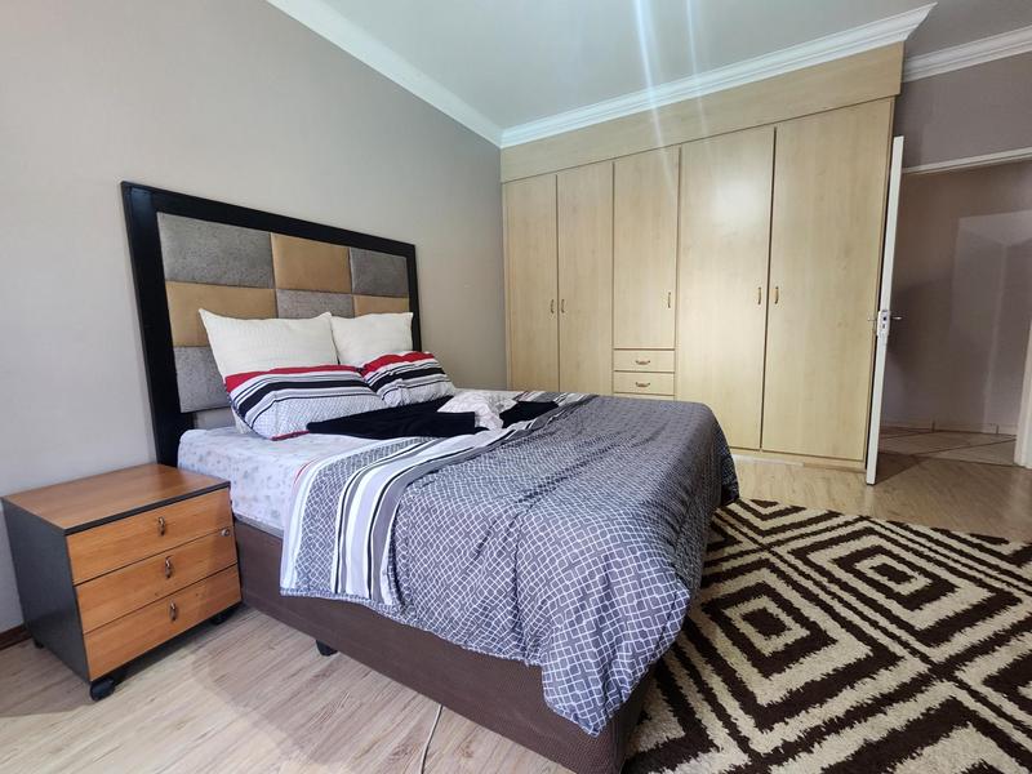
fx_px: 388
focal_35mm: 13
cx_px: 516
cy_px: 387
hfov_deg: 106.2
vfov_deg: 89.9
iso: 400
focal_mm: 2.2
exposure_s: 1/33.3
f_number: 2.2
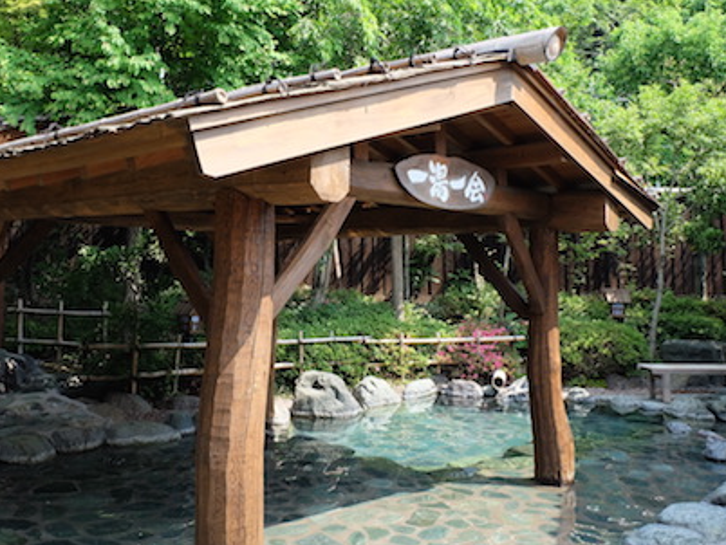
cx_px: 287
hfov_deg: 52.2
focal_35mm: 35
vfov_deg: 40.6
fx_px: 734
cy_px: 221
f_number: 8
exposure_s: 1/140
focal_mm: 16
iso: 400
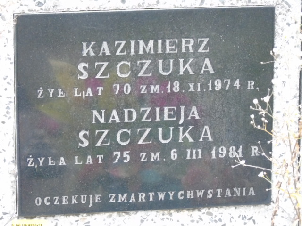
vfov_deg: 7.0
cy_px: 113
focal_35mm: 212
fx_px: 1850
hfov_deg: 9.3
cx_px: 151
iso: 800
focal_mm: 38
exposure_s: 1/80
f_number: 4.7
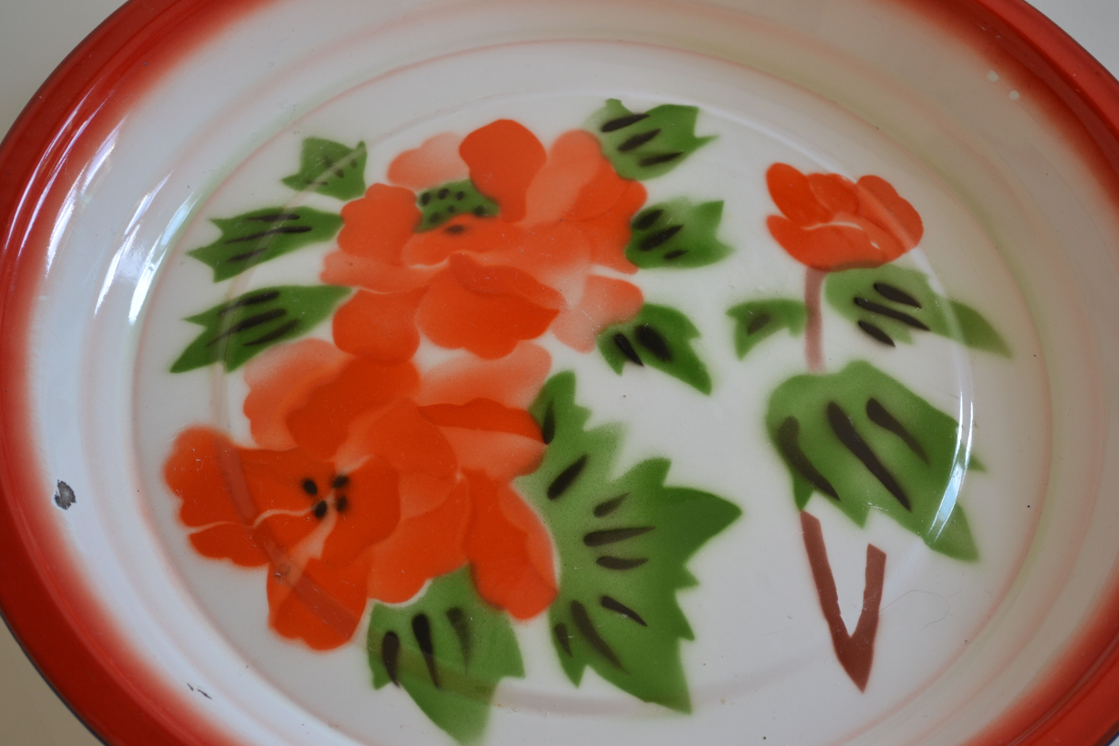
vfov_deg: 19.7
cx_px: 560
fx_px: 2145
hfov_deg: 29.2
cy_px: 373
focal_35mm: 69
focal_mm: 46
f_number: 5.3
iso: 400
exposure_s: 1/100
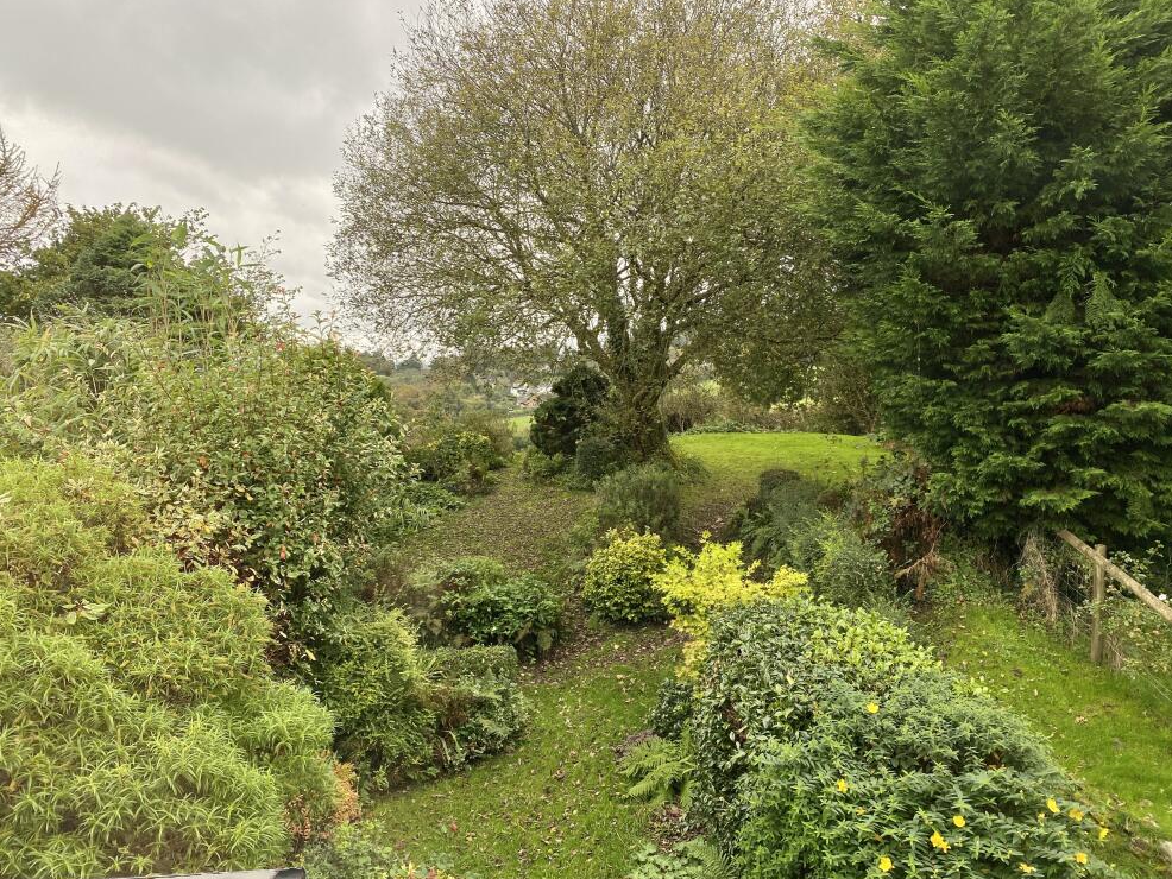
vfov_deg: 51.4
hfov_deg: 65.3
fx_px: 914
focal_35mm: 27
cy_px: 451
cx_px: 590
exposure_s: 1/326
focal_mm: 4.25
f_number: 1.8
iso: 32
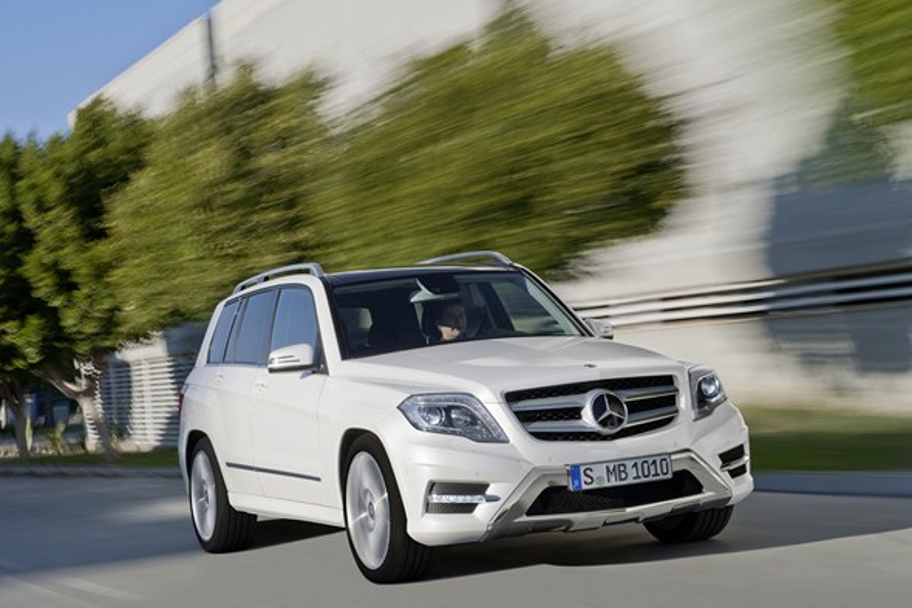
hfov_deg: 28.9
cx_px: 456
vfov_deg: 19.4
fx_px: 1773
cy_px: 304
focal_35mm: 70
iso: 100
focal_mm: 70
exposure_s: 5
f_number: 22
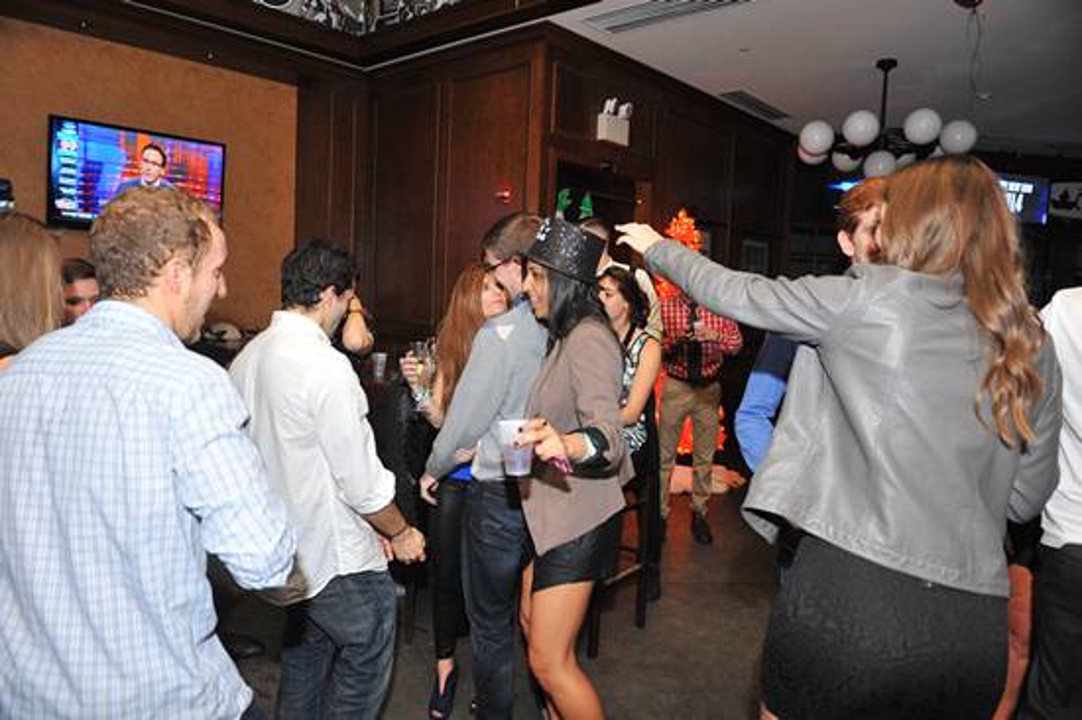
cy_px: 360
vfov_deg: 53.1
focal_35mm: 24
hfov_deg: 73.8
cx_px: 541
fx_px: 721
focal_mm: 24
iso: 1600
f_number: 4.5
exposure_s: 1/100
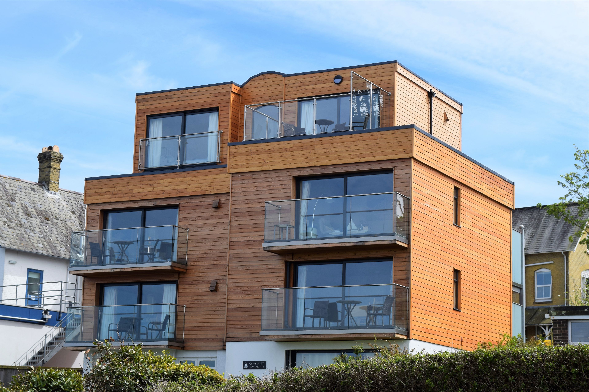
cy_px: 196
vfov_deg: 17.5
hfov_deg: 26.0
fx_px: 1276
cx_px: 294
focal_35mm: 78
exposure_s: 1/400
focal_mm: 52
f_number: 10
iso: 200
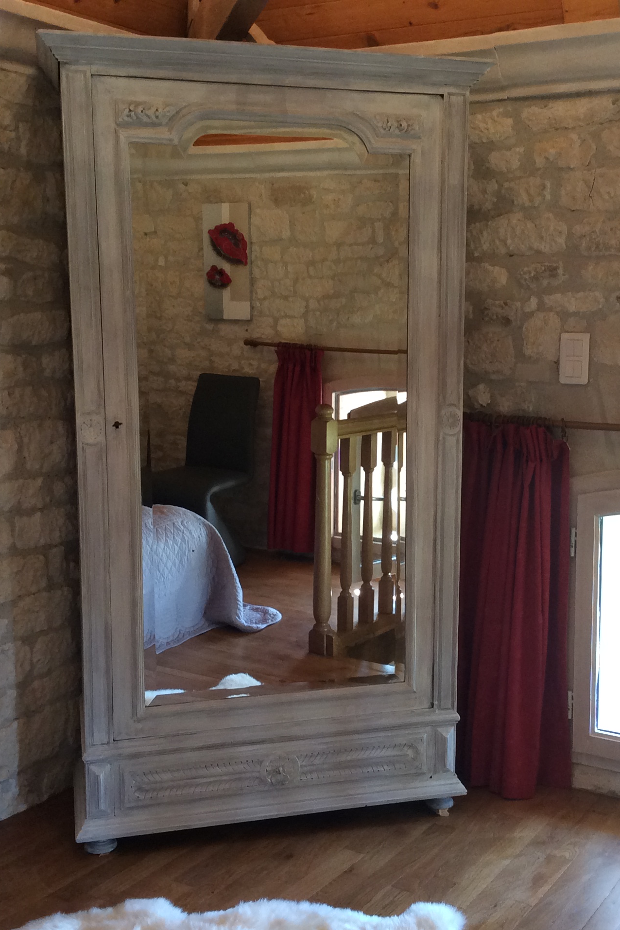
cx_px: 383
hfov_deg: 29.8
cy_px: 470
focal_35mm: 45
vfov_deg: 43.6
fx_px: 1162
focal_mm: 3.3
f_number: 2.4
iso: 80
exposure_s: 1/25
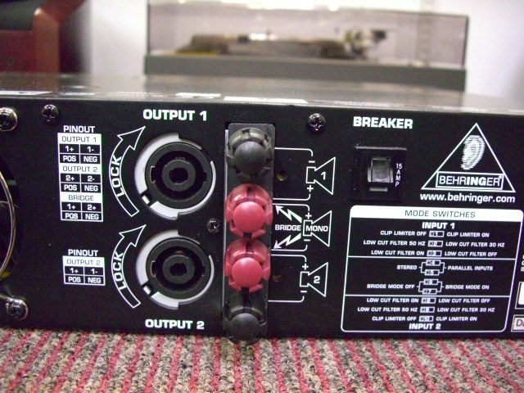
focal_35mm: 38
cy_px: 196
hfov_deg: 49.0
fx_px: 575
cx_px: 262
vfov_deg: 37.7
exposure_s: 1/40
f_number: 2.8
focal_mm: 7.9
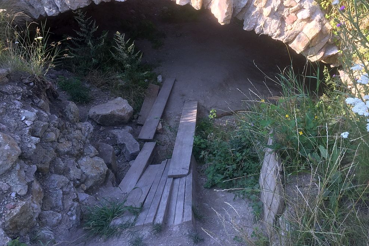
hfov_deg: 60.3
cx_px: 186
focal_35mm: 31
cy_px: 108
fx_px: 318
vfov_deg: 42.3
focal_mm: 4.15
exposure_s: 1/260
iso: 32
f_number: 2.2
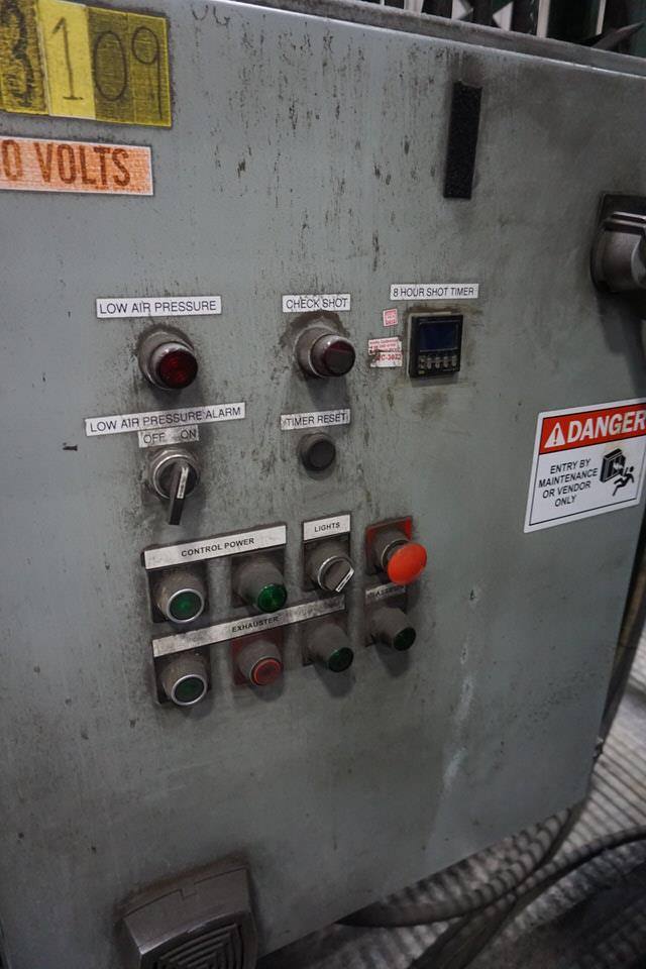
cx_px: 323
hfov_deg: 53.1
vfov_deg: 73.7
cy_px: 484
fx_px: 646
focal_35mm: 24
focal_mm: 16
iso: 2000
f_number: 3.5
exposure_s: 1/60
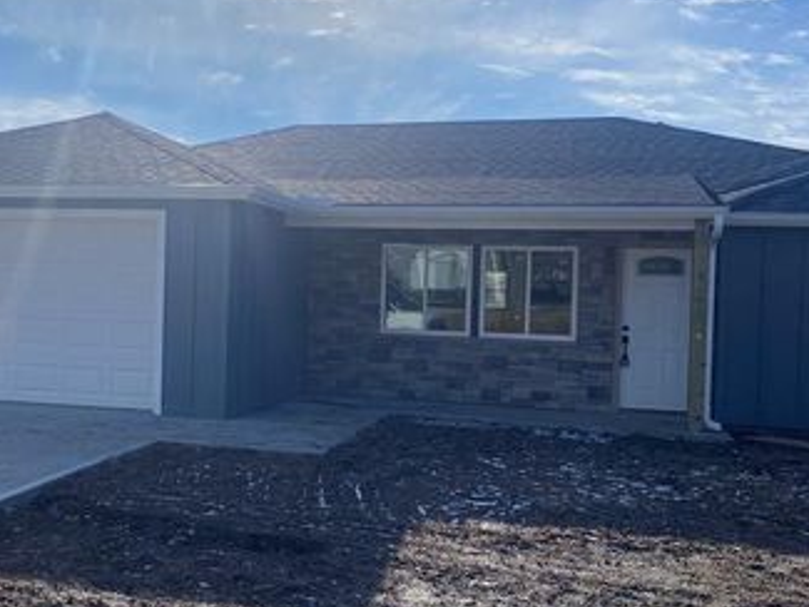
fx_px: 935
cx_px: 301
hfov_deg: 46.4
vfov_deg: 36.0
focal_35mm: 40
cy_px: 312
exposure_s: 1/5236
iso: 32
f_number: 1.8
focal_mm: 4.25
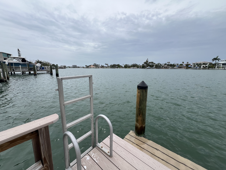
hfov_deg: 106.2
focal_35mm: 13
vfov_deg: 89.9
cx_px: 113
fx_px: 85
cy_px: 85
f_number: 1.8
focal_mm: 1.57
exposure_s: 1/1980
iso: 32
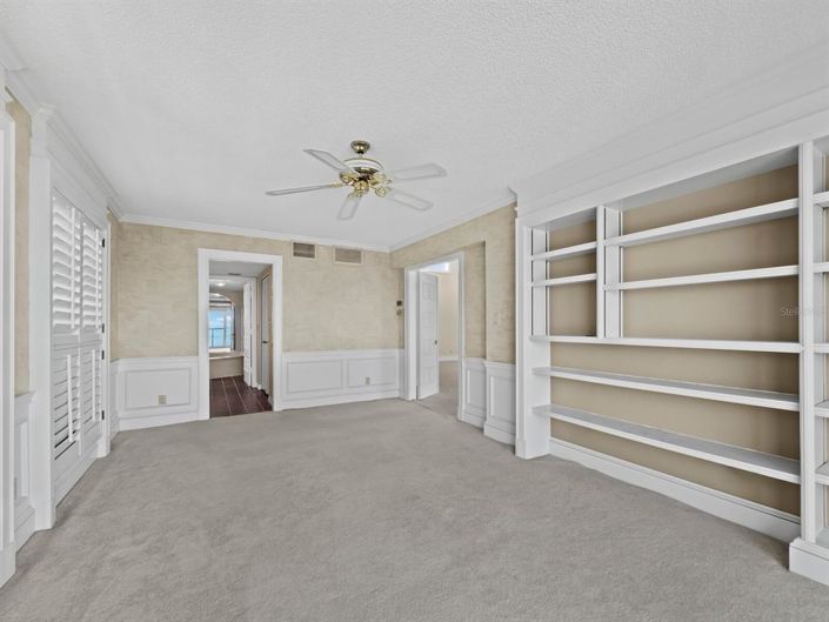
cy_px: 311
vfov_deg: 85.7
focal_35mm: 14
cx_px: 414
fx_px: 335
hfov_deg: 102.1
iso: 320
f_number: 13
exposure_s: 1/6
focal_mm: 7
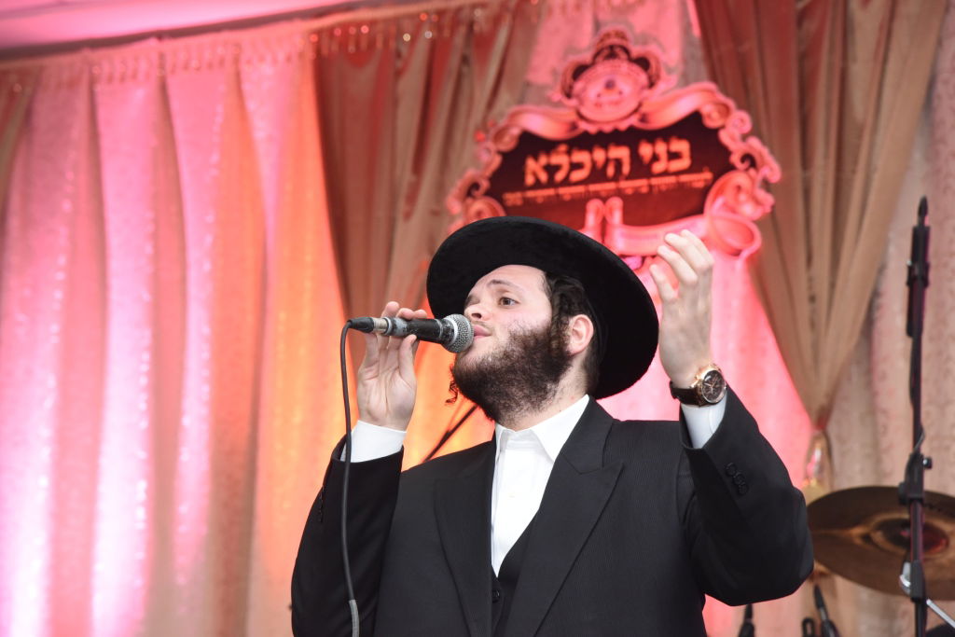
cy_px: 318
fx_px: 3184
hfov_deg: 17.1
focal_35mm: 120
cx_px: 478
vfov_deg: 11.4
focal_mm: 120
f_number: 6.3
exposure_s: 1/125
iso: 2500
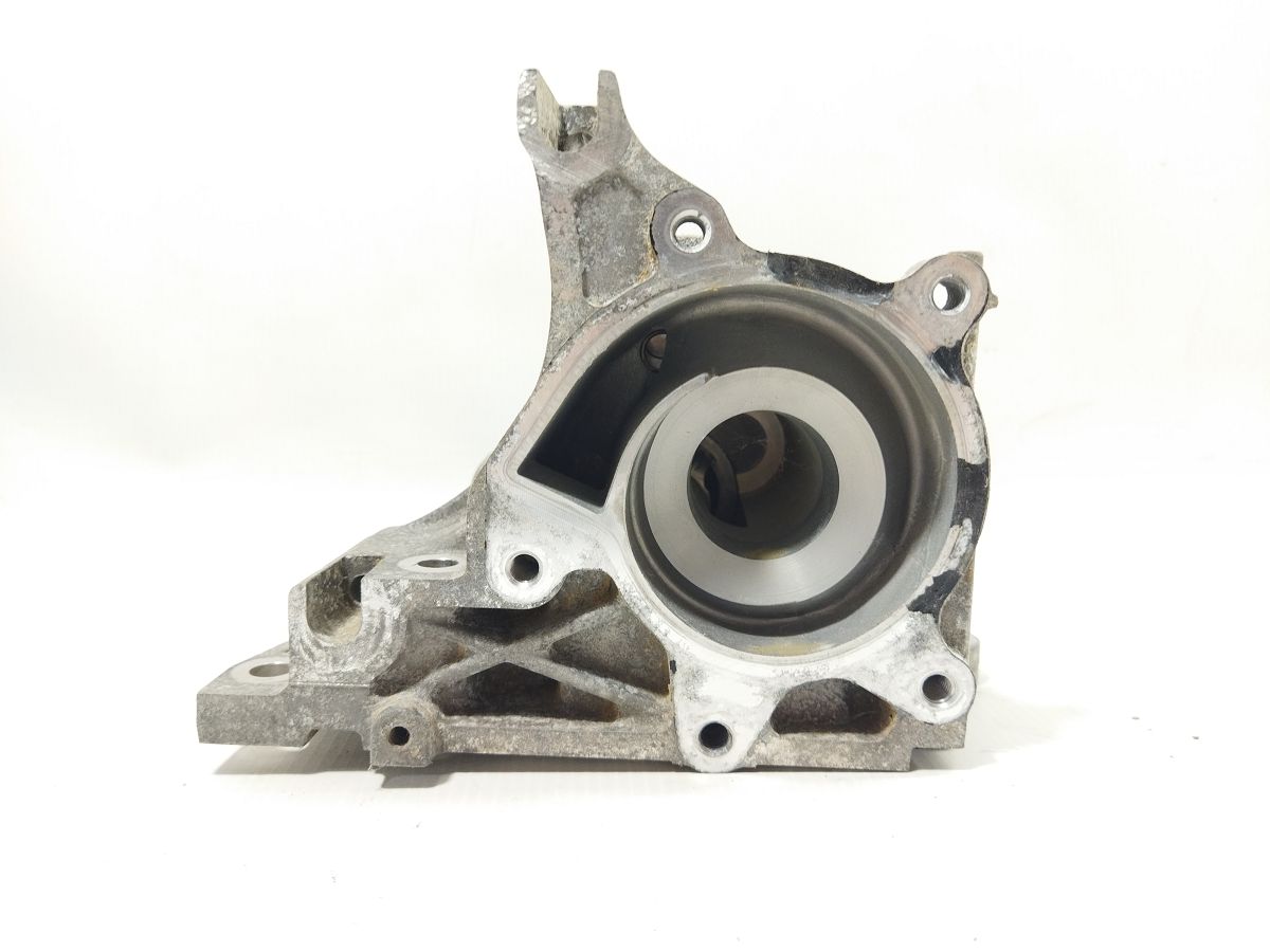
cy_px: 476
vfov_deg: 51.4
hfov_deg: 65.3
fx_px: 991
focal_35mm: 27
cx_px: 635
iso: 141
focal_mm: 4.71
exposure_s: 1/50
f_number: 1.79
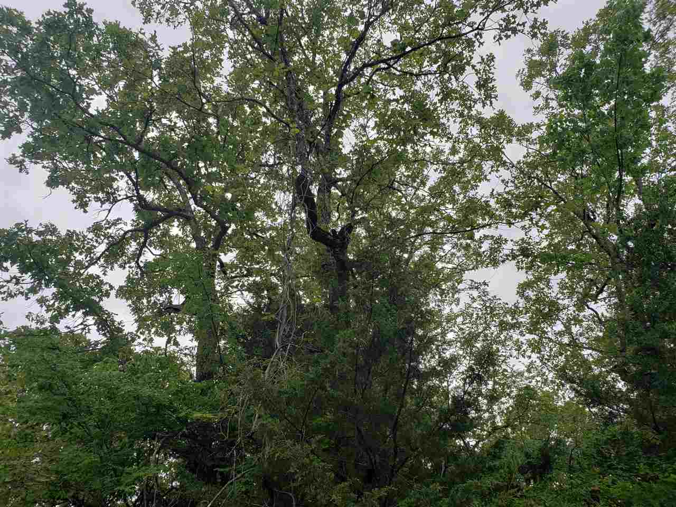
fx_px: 508
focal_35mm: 26
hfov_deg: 67.3
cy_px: 254
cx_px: 338
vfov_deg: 53.1
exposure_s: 1/894
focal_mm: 4.3
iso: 50
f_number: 2.4
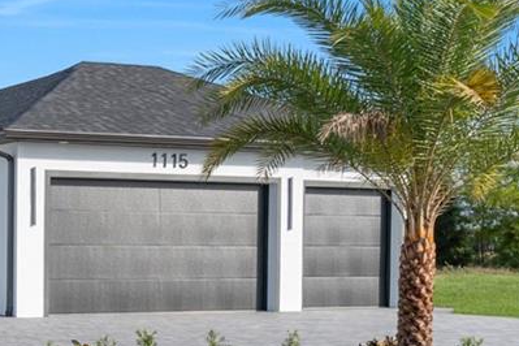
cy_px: 181
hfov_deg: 23.9
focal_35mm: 77
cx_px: -108
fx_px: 1110
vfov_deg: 17.7
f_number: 8
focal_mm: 20
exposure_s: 1/320
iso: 100
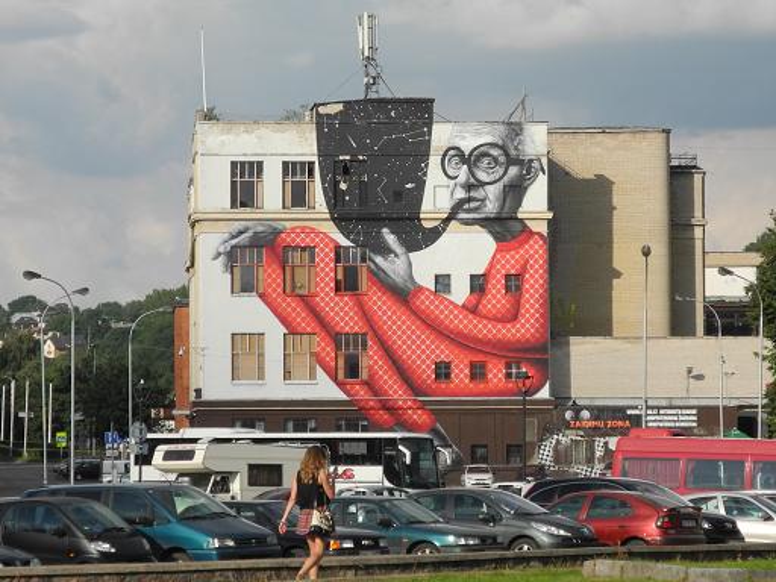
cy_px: 291
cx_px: 388
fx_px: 3878
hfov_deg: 11.4
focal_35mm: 173
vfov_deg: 8.6
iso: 100
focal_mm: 37
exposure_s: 1/640
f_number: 5.6
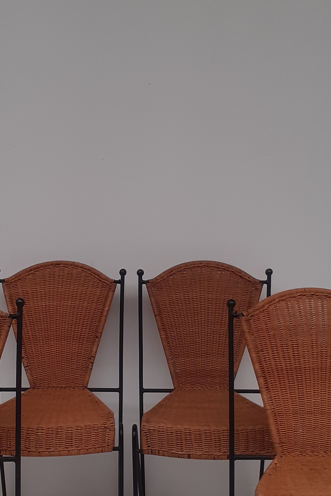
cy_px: 303
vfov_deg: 36.7
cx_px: 125
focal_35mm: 54
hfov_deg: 25.0
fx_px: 745
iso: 64
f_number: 1.9
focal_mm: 3.6
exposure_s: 1/100
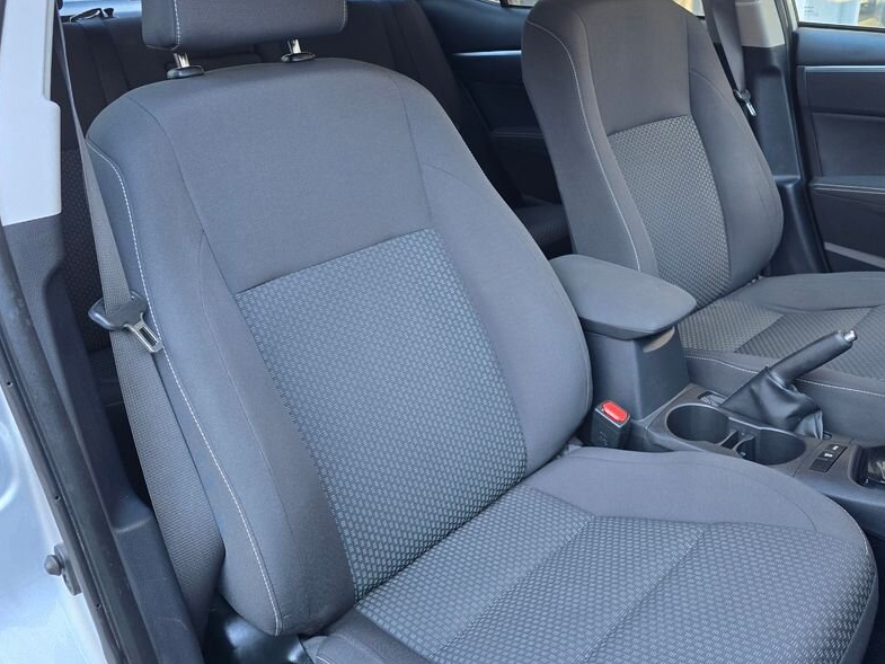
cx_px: 552
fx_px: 767
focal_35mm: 30
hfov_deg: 59.2
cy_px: 269
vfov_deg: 46.6
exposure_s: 1/120
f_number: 1.7
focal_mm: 6.3
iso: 320
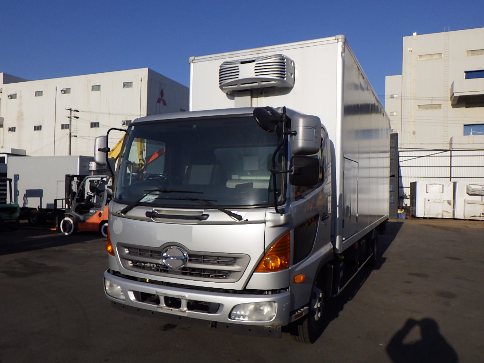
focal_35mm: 28
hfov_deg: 63.4
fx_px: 391
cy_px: 182
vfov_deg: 49.7
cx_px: 242
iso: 250
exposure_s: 1/4000
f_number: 4.2
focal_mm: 5
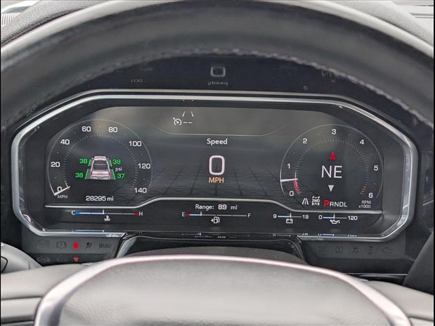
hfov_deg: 38.9
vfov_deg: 29.7
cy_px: 163
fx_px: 616
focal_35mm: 49
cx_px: 218
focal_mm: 6.9
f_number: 1.68
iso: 33
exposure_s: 1/182
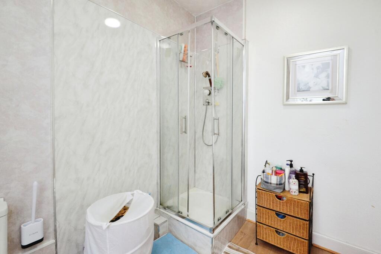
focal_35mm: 15
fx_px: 159
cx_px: 190
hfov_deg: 100.4
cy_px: 127
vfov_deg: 77.3
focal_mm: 10
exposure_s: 1/125
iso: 2200
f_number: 9
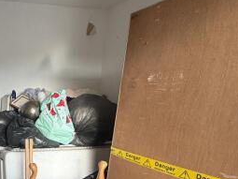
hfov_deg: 47.3
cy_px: 148
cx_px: 0
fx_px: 220
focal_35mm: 32
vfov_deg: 41.9
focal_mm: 2.22
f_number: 2.2
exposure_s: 1/167
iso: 50
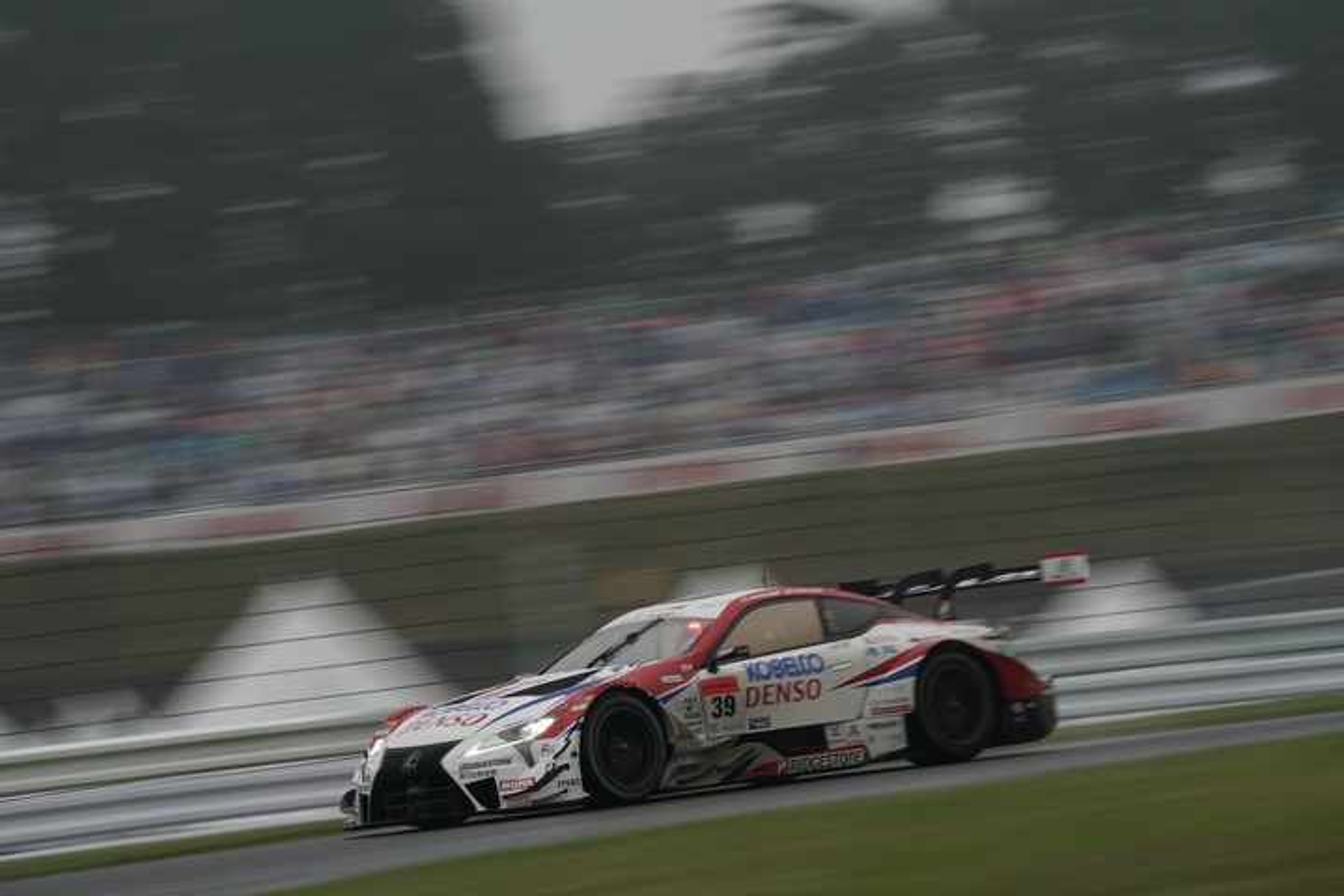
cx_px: 672
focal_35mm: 200
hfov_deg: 10.3
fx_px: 7466
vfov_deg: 6.9
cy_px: 448
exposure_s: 1/40
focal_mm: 200
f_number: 10
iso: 200
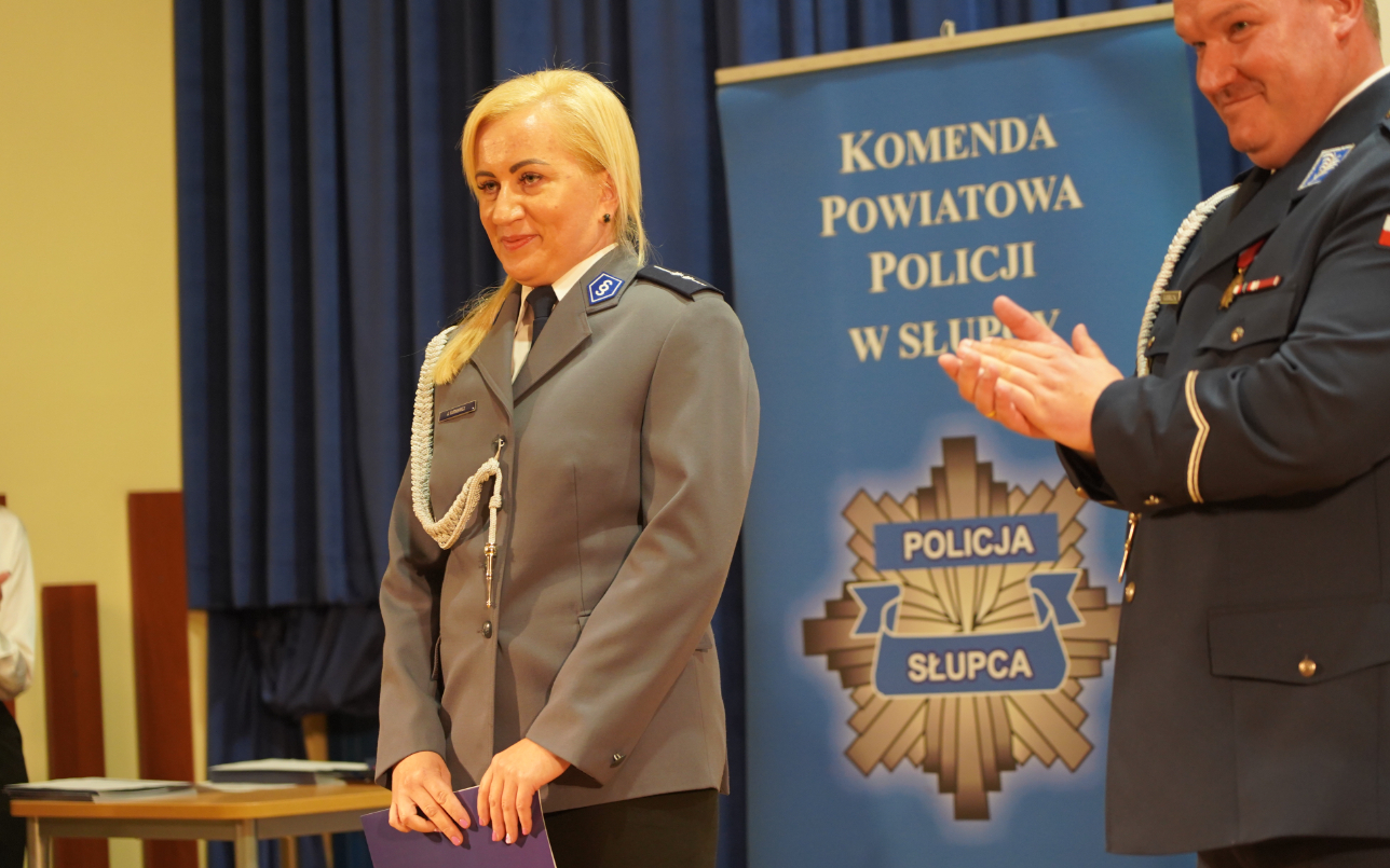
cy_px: 449
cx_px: 699
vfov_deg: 12.1
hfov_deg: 19.3
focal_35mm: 108
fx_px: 4091
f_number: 4
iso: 2500
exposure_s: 1/160
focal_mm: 105
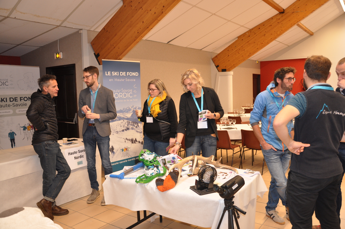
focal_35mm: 32
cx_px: 172
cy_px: 114
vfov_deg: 41.6
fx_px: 302
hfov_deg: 59.5
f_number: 3.8
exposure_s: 1/30
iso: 560
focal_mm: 21
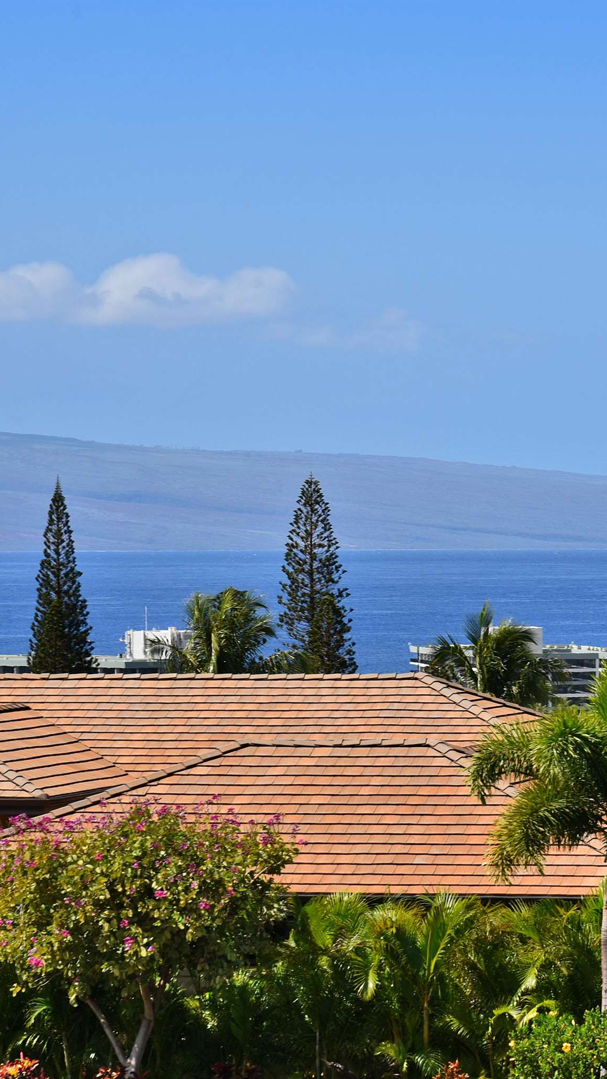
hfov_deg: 7.0
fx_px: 4952
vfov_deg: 12.4
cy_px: 539
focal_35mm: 173
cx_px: 622
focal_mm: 110
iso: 100
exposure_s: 1/200
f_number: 11
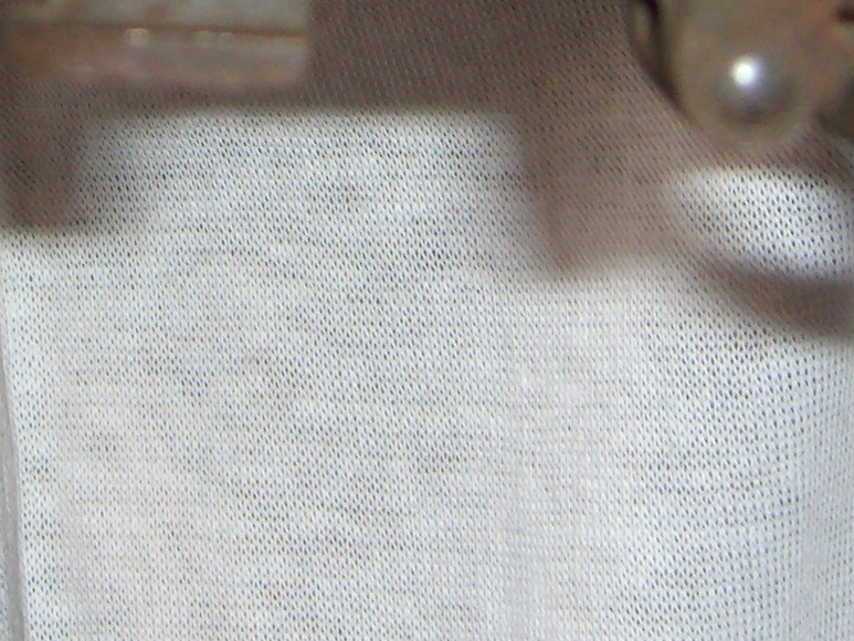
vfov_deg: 9.6
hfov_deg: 12.9
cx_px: 29
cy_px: -300
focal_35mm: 151
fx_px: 3726
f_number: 2.8
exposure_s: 1/60
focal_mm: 7.9
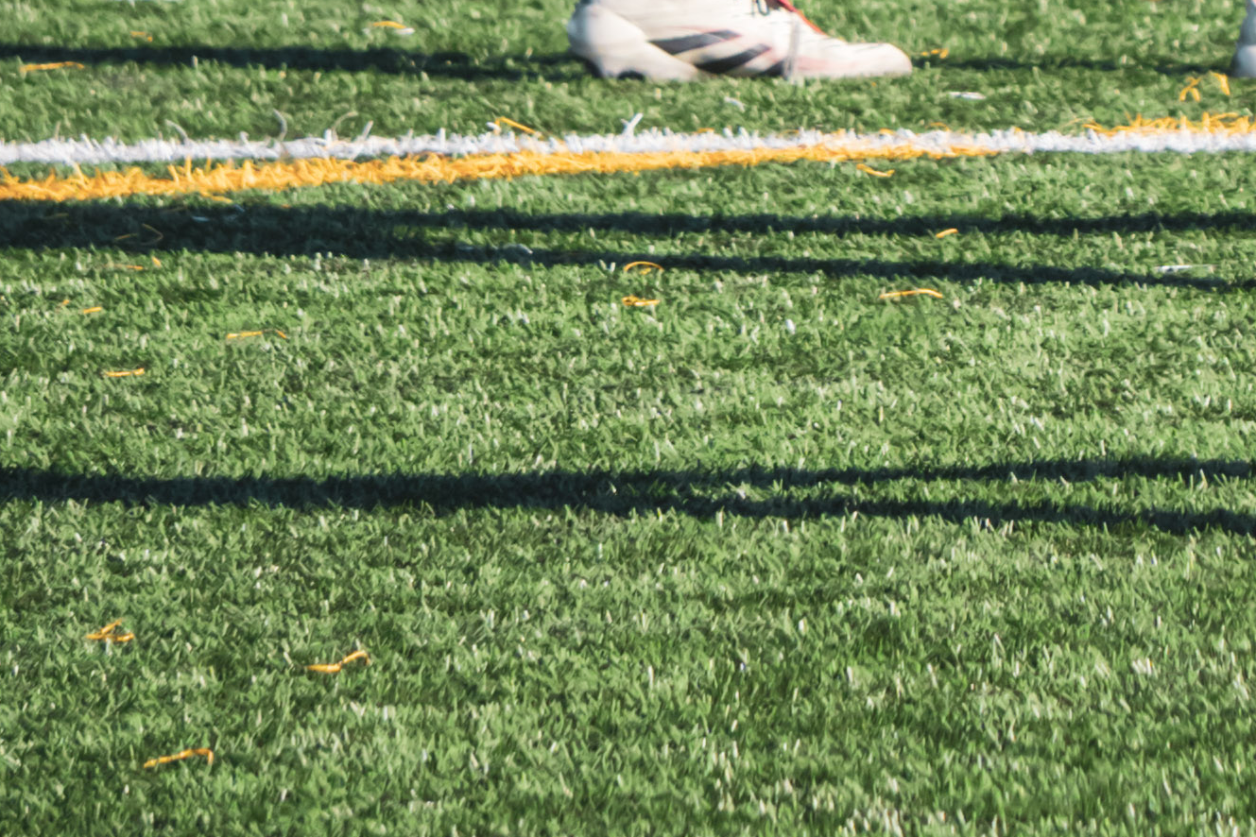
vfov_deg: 1.9
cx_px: 1536
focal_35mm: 718
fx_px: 25048
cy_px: -1114
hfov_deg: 2.9
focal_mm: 106
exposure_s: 1/1000
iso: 320
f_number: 5.6
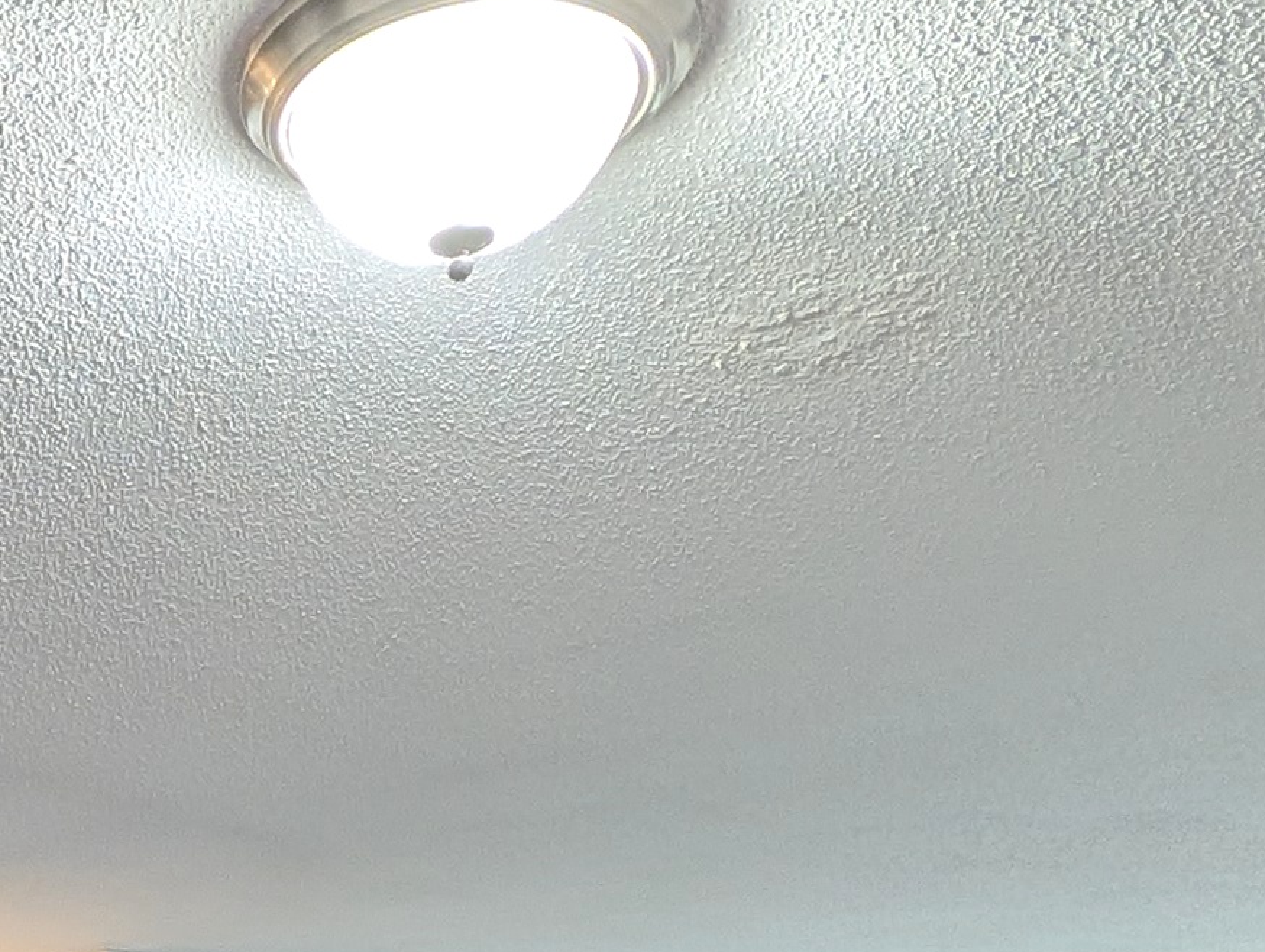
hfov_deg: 30.4
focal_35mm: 56
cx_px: -151
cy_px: 1412
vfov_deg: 21.9
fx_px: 2049
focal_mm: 2.23
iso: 66
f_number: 1.95
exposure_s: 1/34.3
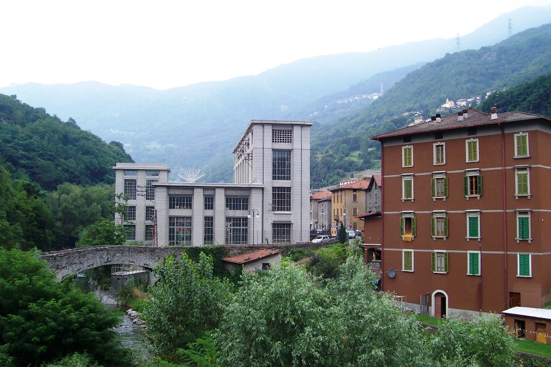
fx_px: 520
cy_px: 184
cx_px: 276
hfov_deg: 55.8
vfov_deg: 38.9
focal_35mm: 34
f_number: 5.6
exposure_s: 1/125
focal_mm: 5.6
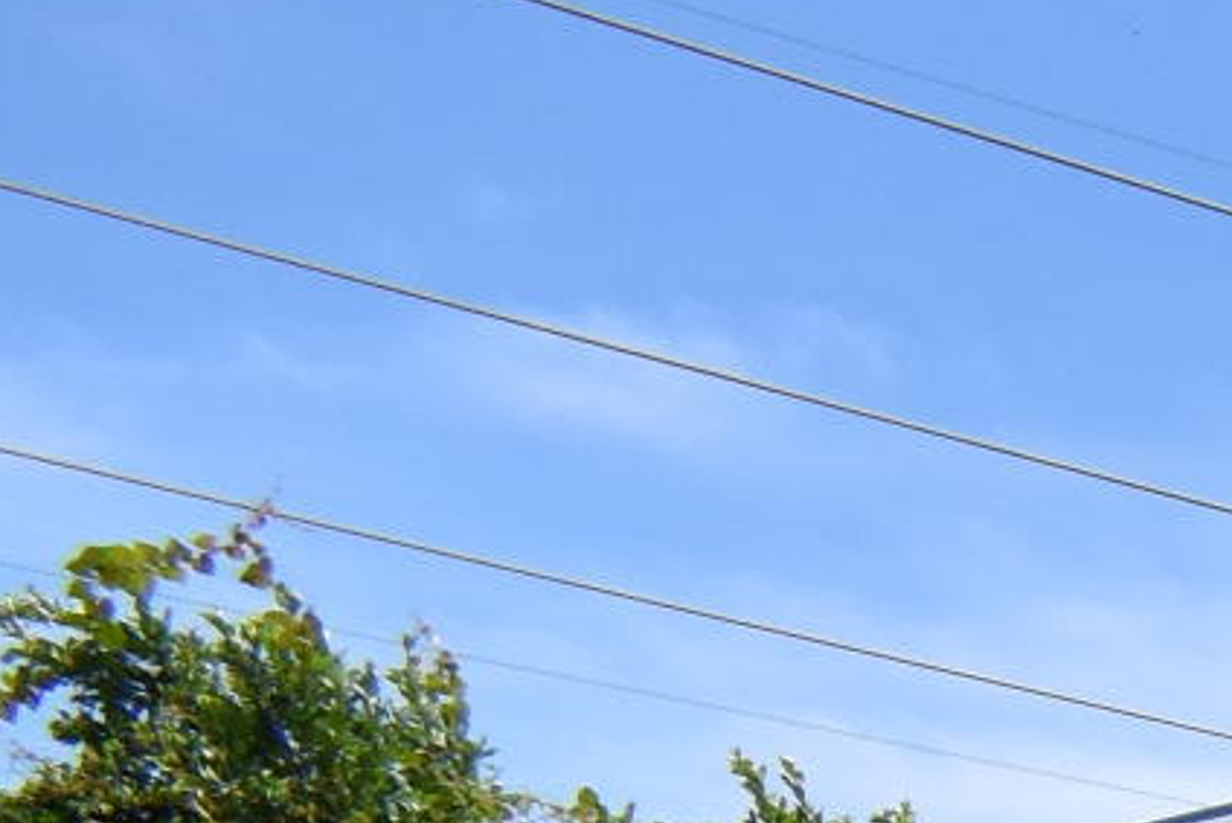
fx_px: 6538
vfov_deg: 6.6
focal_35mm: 191
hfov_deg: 8.3
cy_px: 2408
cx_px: 4155
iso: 400
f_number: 7.1
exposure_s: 1/2000
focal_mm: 18
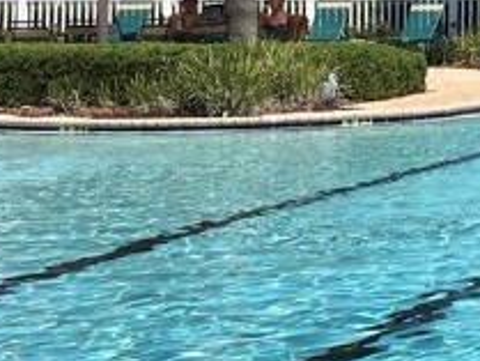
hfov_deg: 11.5
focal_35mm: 142
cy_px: -113
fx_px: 1970
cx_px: 1141
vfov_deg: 10.2
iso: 25
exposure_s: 1/2262
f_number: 2.2
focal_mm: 4.15
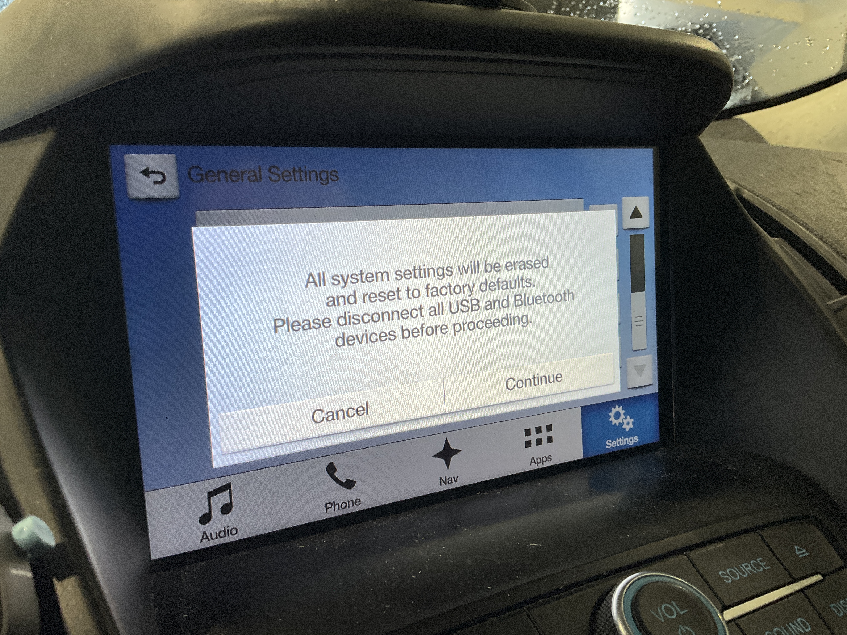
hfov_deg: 61.7
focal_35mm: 29
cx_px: 424
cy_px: 318
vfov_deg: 48.2
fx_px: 710
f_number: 1.8
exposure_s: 1/122
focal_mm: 3
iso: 40
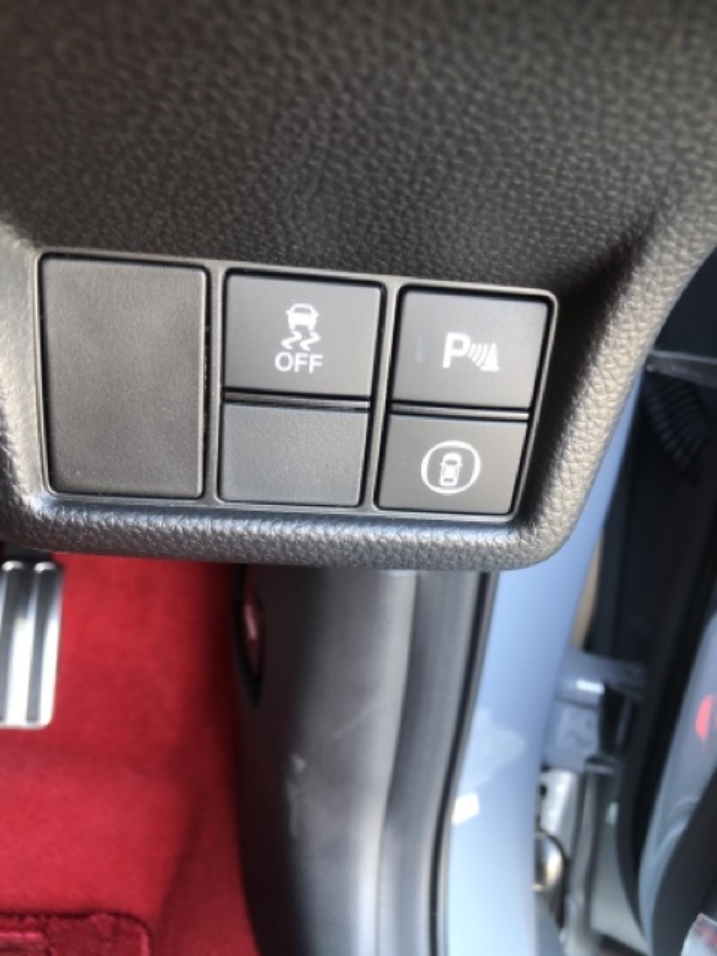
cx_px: 358
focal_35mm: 28
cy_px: 478
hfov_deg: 49.7
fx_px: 773
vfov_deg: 63.4
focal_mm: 3.99
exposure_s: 1/24
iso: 32
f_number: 1.8
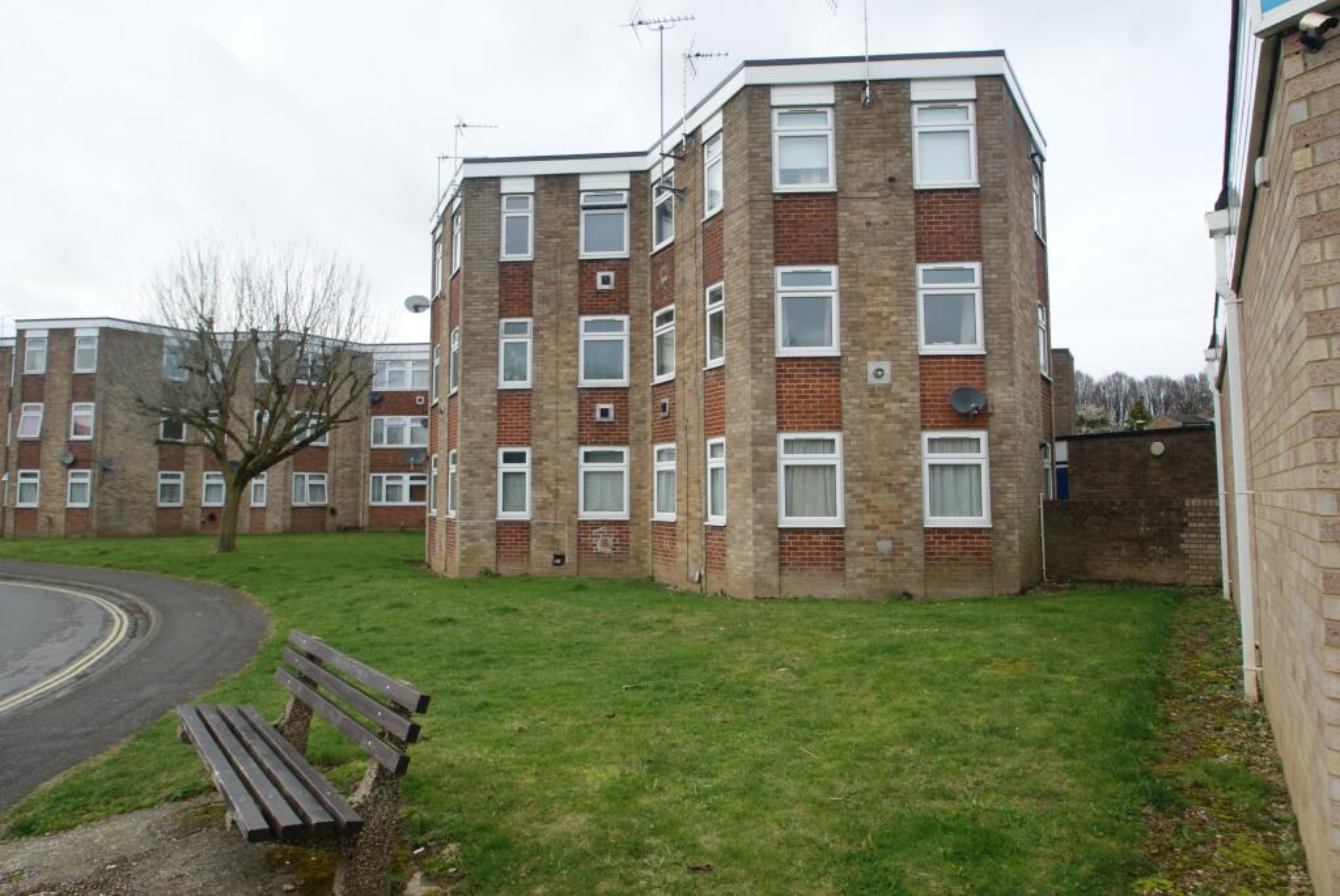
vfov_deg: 63.3
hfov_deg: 85.4
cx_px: 670
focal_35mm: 20
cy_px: 448
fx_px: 727
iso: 100
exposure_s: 1/60
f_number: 8
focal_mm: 13
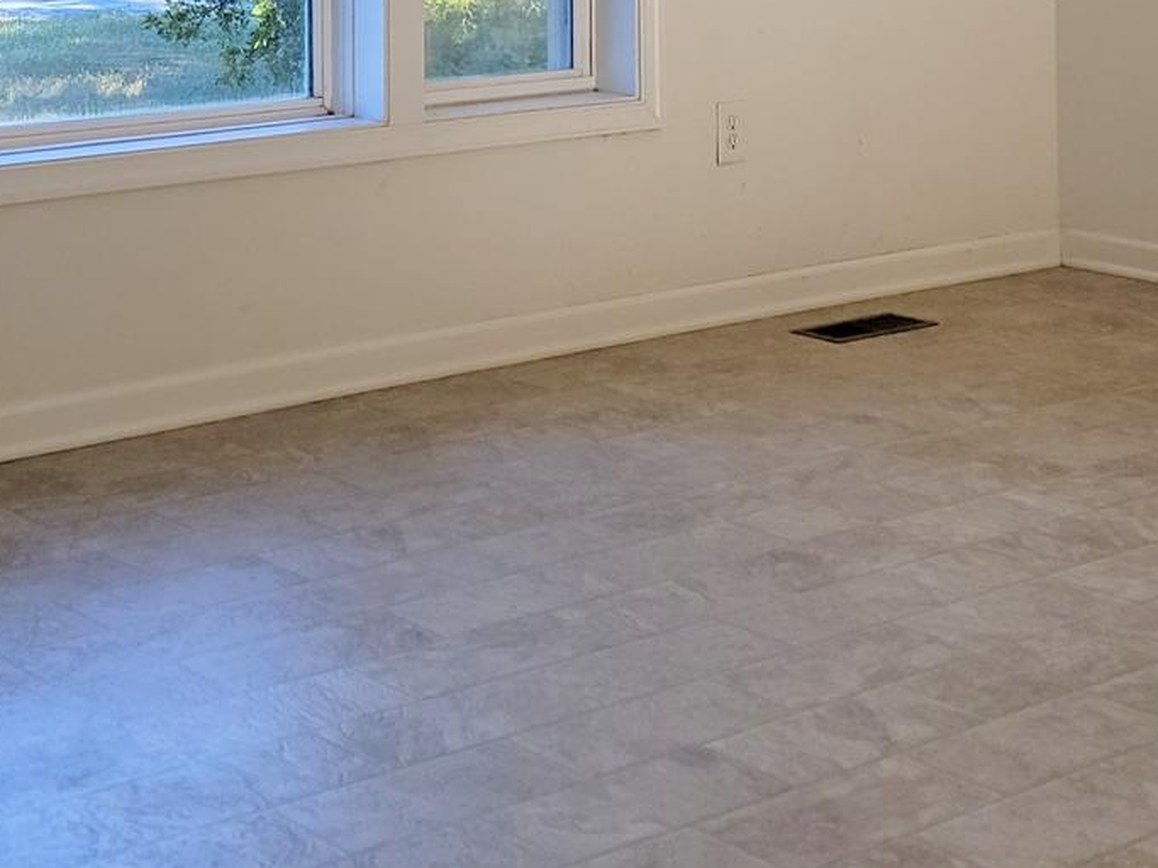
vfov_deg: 19.0
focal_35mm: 72
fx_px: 2408
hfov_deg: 27.0
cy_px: -251
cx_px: 558
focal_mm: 6.7
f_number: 1.8
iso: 25
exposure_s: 1/120
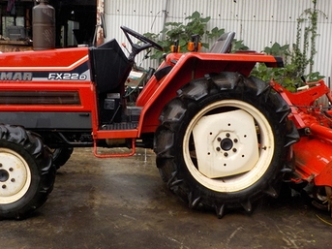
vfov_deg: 34.1
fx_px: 403
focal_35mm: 42
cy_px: 91
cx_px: 168
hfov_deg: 44.8
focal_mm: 4.1
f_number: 3.3
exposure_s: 1/100
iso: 125
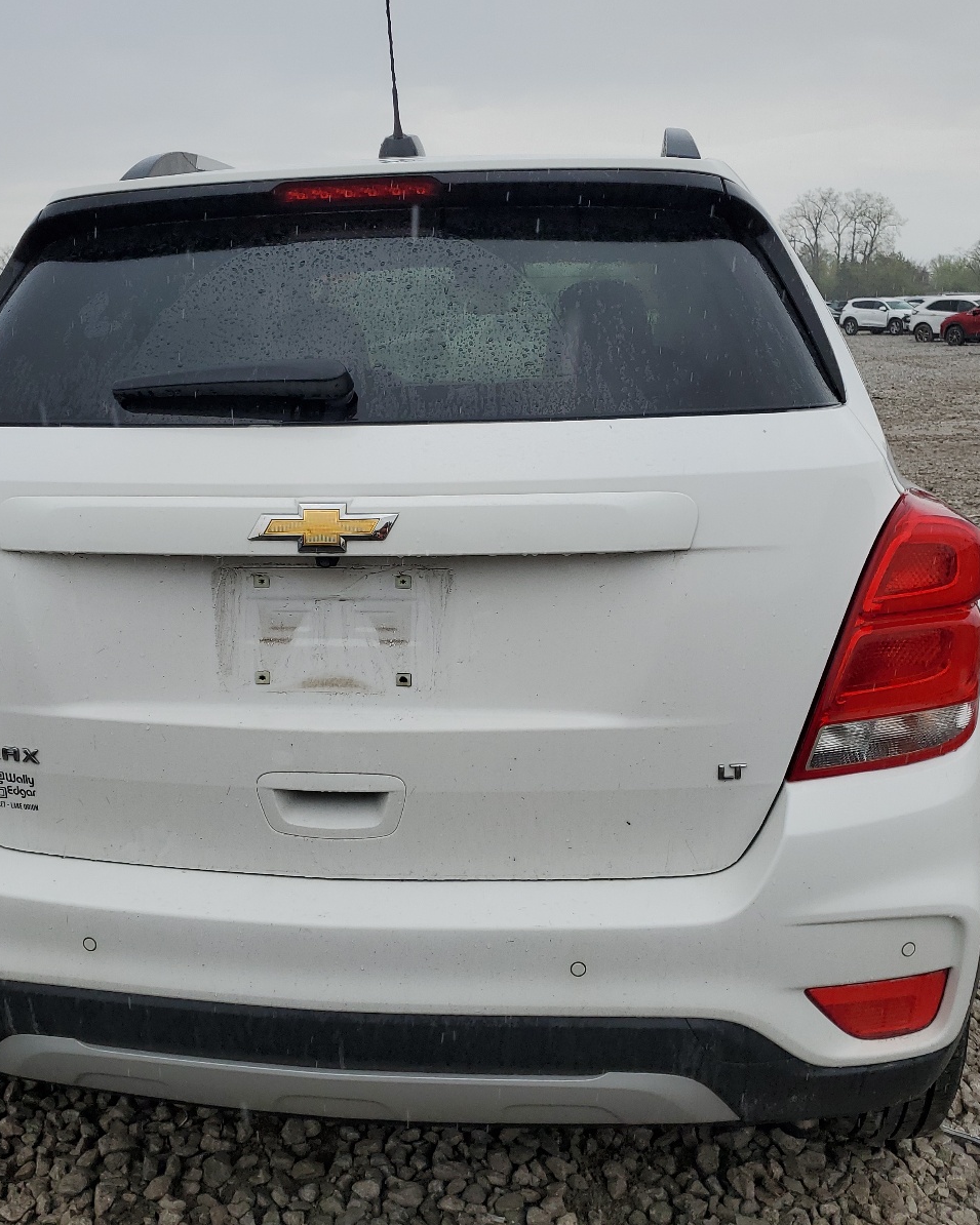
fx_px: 1233
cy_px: 611
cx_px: 418
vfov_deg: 52.8
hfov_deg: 43.2
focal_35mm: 34
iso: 50
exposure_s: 1/588
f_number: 1.5
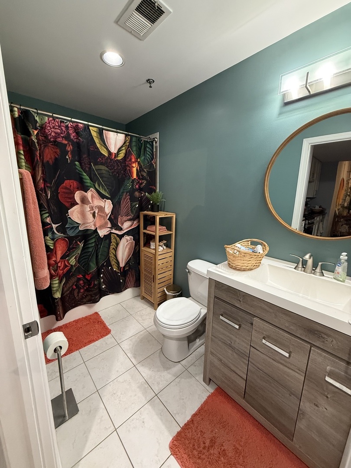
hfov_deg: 85.7
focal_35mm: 14
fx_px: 189
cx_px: 176
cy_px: 234
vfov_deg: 102.1
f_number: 2.2
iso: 500
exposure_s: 1/60
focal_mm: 2.22
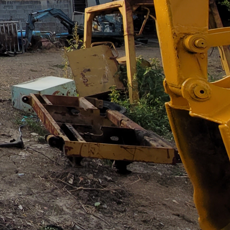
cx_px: -128
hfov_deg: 25.3
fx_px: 361
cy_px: -24
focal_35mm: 48
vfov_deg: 31.3
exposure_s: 1/1238
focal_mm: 1.74
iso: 40
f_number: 2.2
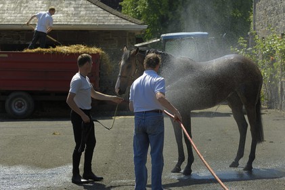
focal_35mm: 120
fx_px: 949
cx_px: 142
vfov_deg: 11.4
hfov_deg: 17.1
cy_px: 95
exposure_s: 1/400
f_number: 5
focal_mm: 80
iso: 100
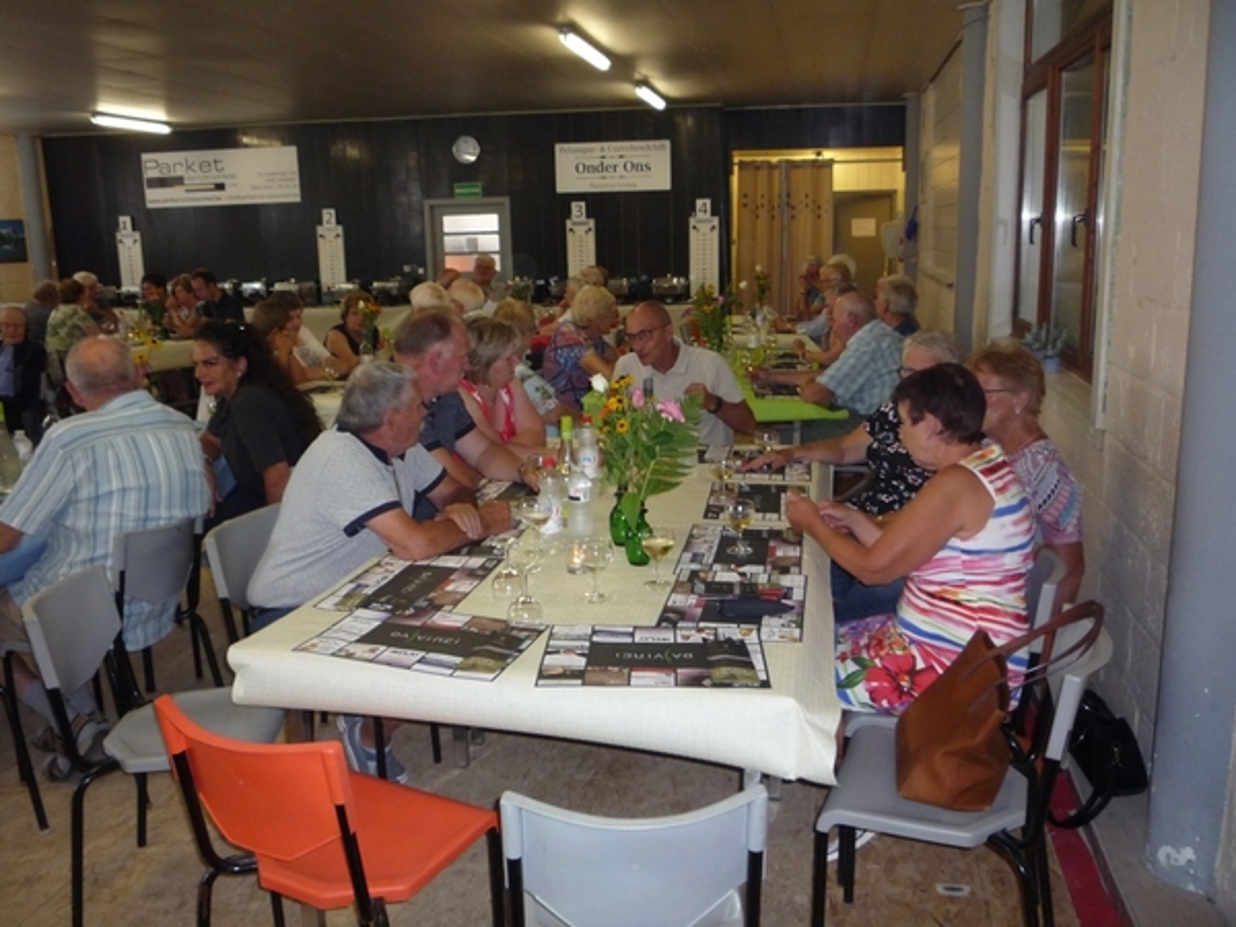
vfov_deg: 46.8
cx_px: 618
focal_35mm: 30
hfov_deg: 60.0
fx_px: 1071
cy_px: 464
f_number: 3.3
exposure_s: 1/30
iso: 250
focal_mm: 5.2
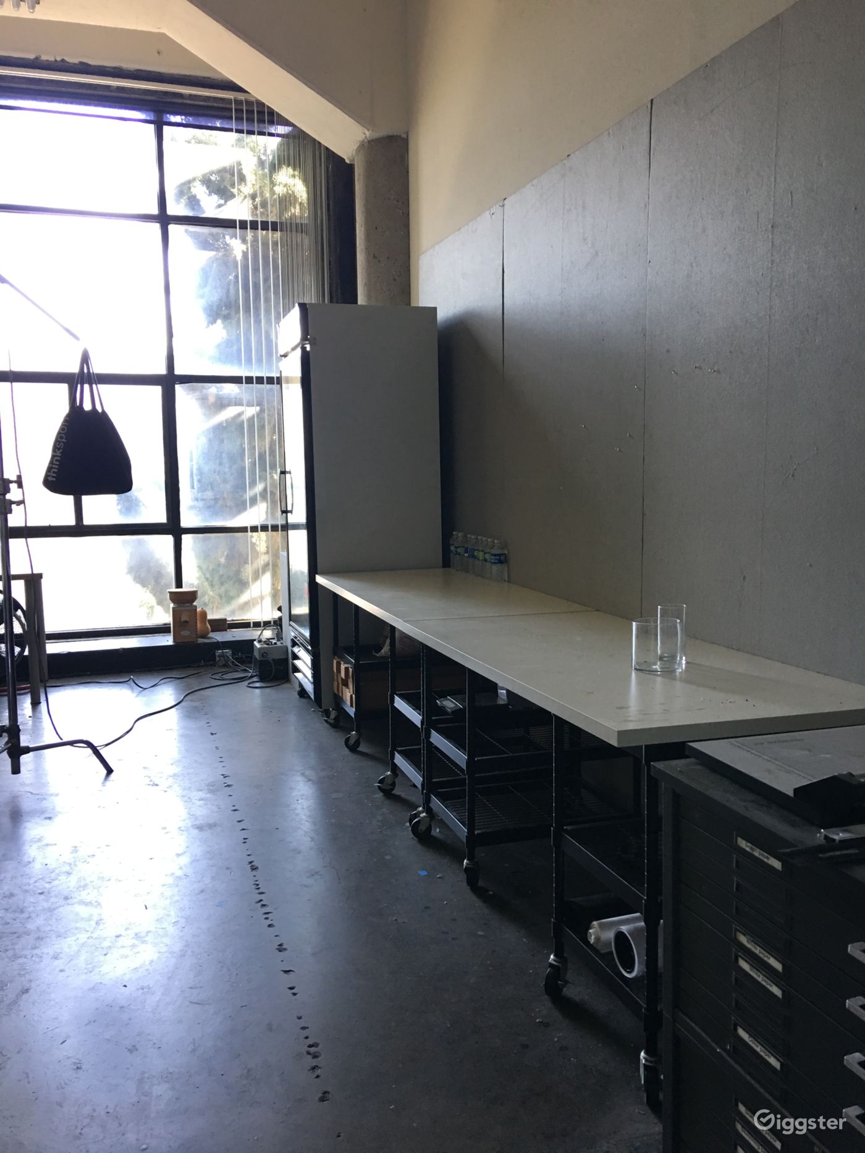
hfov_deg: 48.2
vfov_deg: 61.7
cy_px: 576
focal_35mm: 29
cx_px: 432
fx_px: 966
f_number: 2.2
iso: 50
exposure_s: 1/15
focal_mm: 4.15
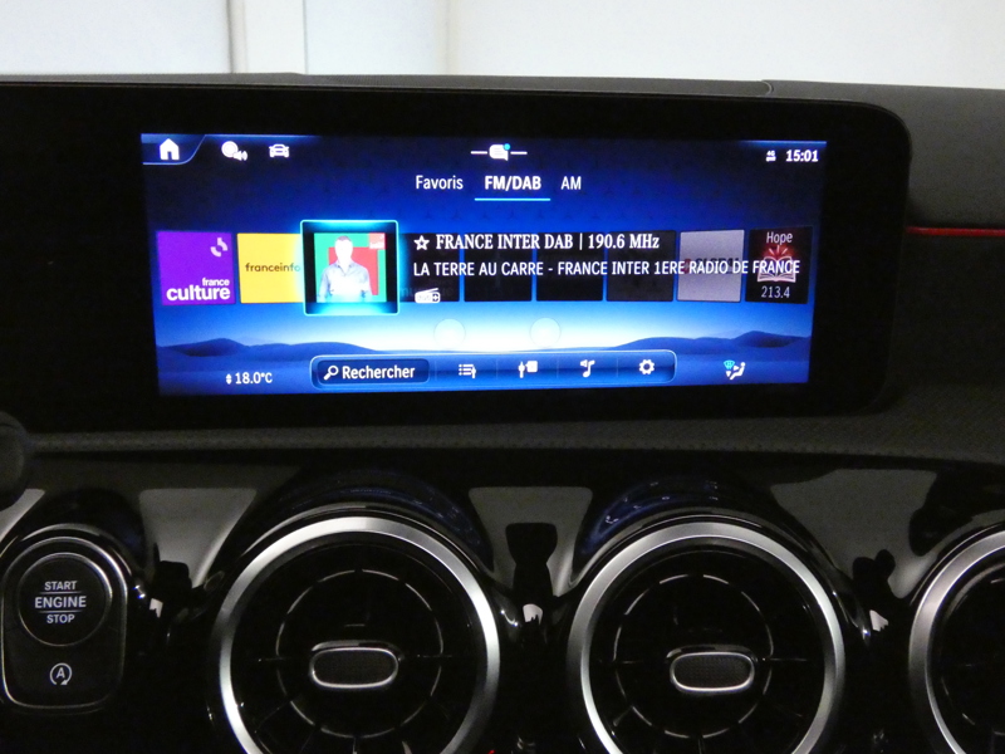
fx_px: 929
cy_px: 377
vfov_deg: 44.2
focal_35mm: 32
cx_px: 502
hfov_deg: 56.8
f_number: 3.4
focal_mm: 5.8
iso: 3200
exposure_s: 1/80
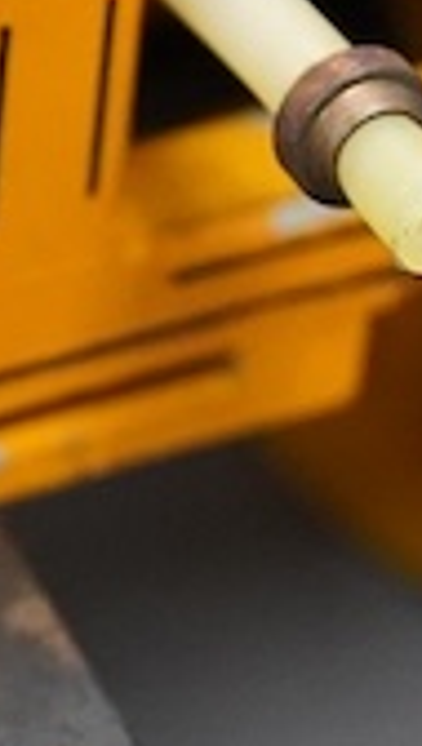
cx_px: -11
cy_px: 249
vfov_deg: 6.8
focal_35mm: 315
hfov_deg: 3.9
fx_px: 6241
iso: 2500
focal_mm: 30
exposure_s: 1/400
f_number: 3.5
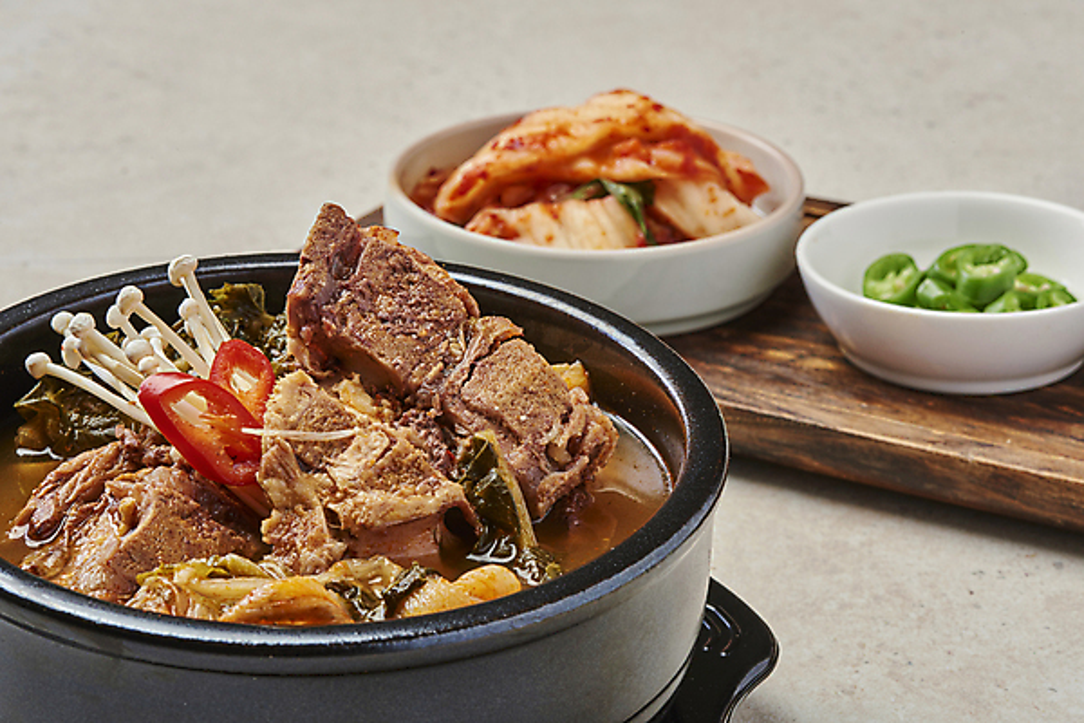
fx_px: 3161
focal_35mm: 105
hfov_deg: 19.5
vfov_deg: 13.0
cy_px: 362
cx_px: 542
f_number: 22
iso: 100
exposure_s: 1/125
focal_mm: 105
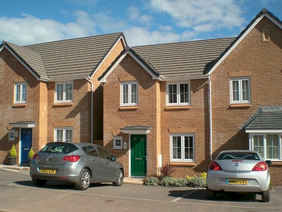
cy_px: 106
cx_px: 141
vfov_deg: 37.7
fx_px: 310
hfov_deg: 49.0
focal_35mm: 38
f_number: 4.4
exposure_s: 1/500
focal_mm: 6.3
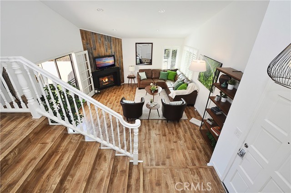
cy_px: 96
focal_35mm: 15
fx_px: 121
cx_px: 146
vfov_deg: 77.2
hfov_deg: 100.5
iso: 320
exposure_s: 1/25
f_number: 8
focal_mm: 10
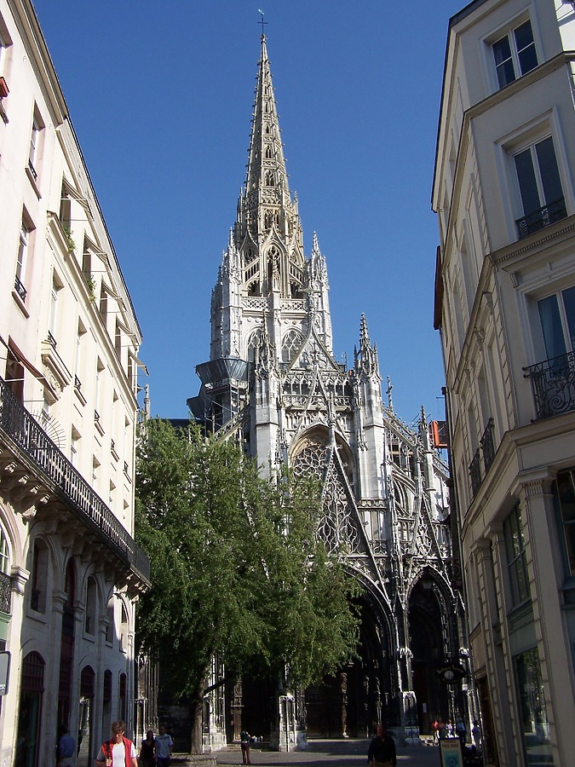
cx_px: 288
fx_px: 842
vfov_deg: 49.0
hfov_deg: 37.7
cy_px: 384
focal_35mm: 38
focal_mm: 6.3
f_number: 4
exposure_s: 1/750
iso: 80
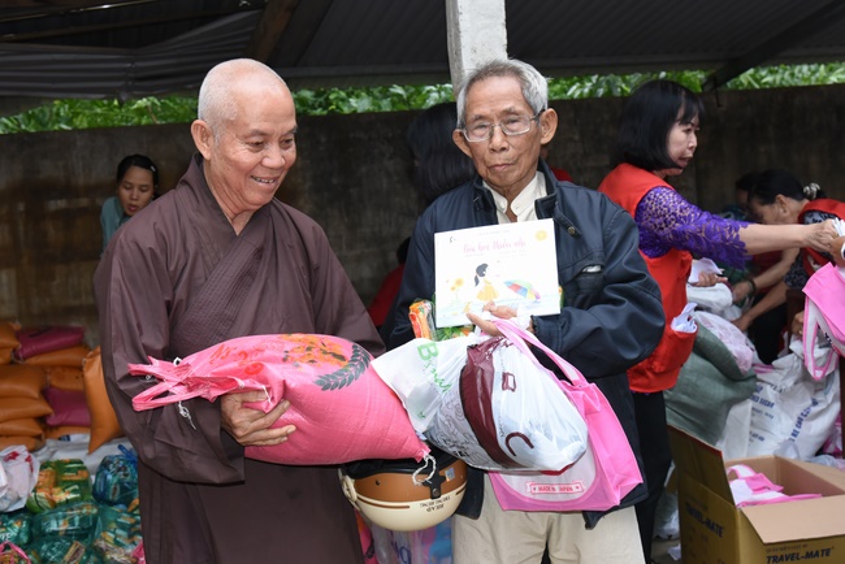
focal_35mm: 50
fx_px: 1174
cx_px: 422
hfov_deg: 39.6
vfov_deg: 27.0
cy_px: 282
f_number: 6.3
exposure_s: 1/160
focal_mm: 50
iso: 2000
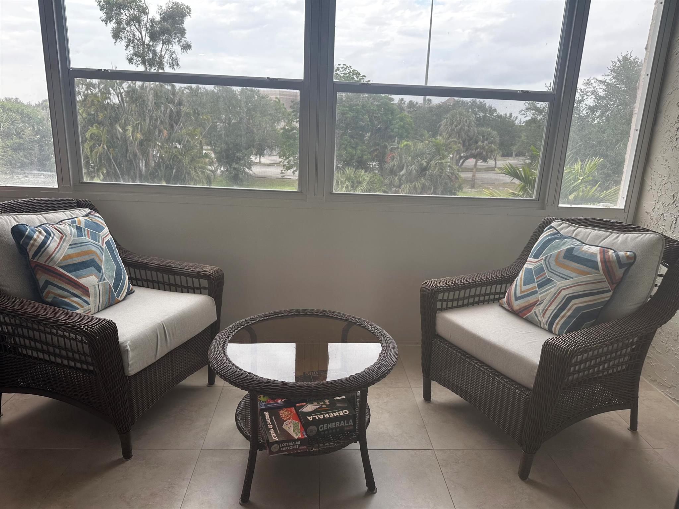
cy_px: 254
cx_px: 340
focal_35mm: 24
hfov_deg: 71.6
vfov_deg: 56.8
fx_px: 471
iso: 80
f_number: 1.78
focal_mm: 6.86
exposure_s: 1/268
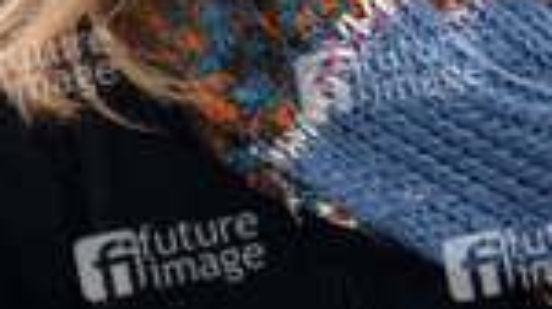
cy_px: -202
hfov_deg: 6.5
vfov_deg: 3.6
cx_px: 440
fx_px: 4840
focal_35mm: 331
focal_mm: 105
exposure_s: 1/160
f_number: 10
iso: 500
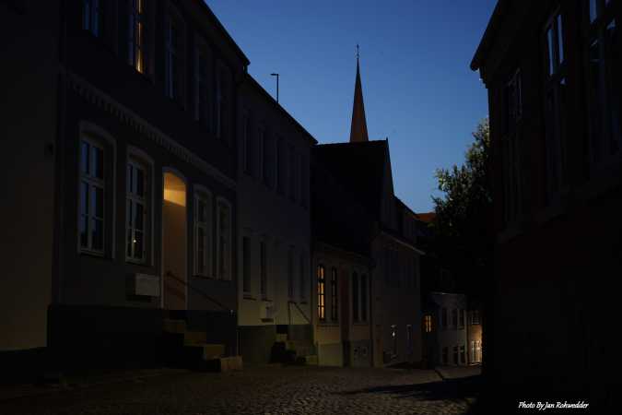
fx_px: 847
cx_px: 311
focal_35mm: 49
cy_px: 208
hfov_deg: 40.3
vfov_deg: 27.5
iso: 100
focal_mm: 49
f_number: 14
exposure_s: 10
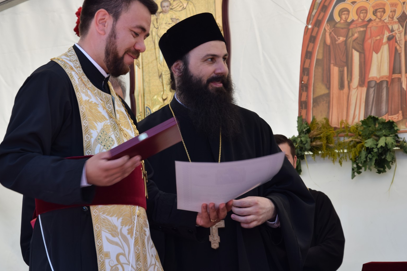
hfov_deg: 13.0
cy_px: 128
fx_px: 1782
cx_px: 170
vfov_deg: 8.7
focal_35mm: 158
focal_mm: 85
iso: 100
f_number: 8
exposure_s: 1/80
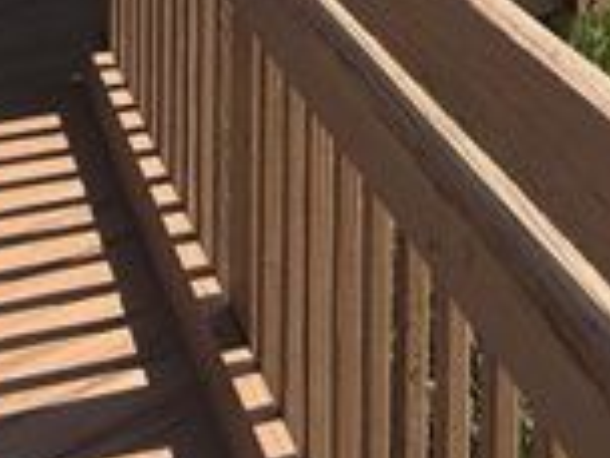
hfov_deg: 25.9
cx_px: 777
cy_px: -514
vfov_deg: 16.1
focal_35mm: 65
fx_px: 1145
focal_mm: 2.22
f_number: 2.2
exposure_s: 1/742
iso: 20
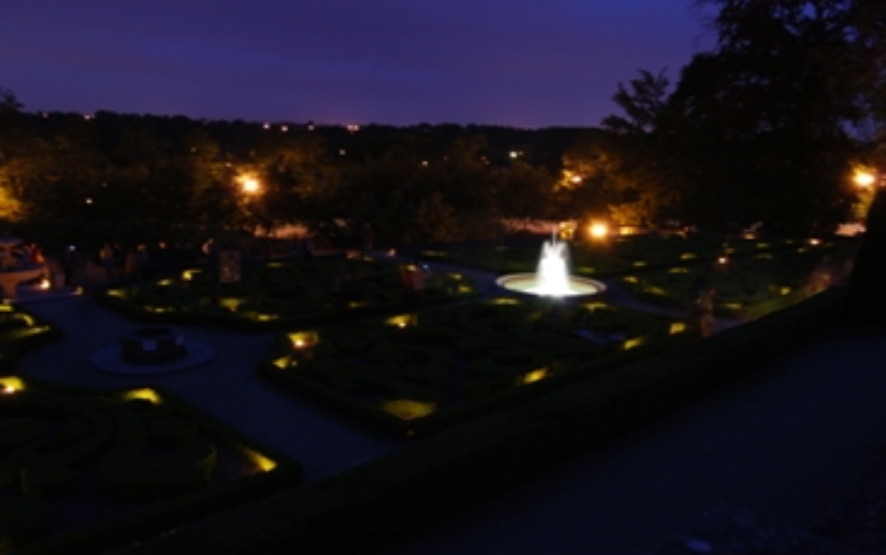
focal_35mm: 30
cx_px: 437
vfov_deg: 41.9
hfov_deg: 62.9
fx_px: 725
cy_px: 258
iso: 100
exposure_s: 10
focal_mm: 18
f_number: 5.6
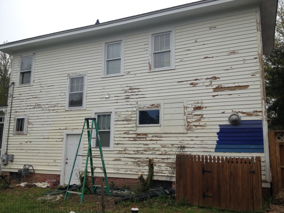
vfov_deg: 40.7
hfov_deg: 52.6
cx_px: 142
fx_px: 287
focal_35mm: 35
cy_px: 106
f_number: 2.4
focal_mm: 4.28
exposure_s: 1/1227
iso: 50
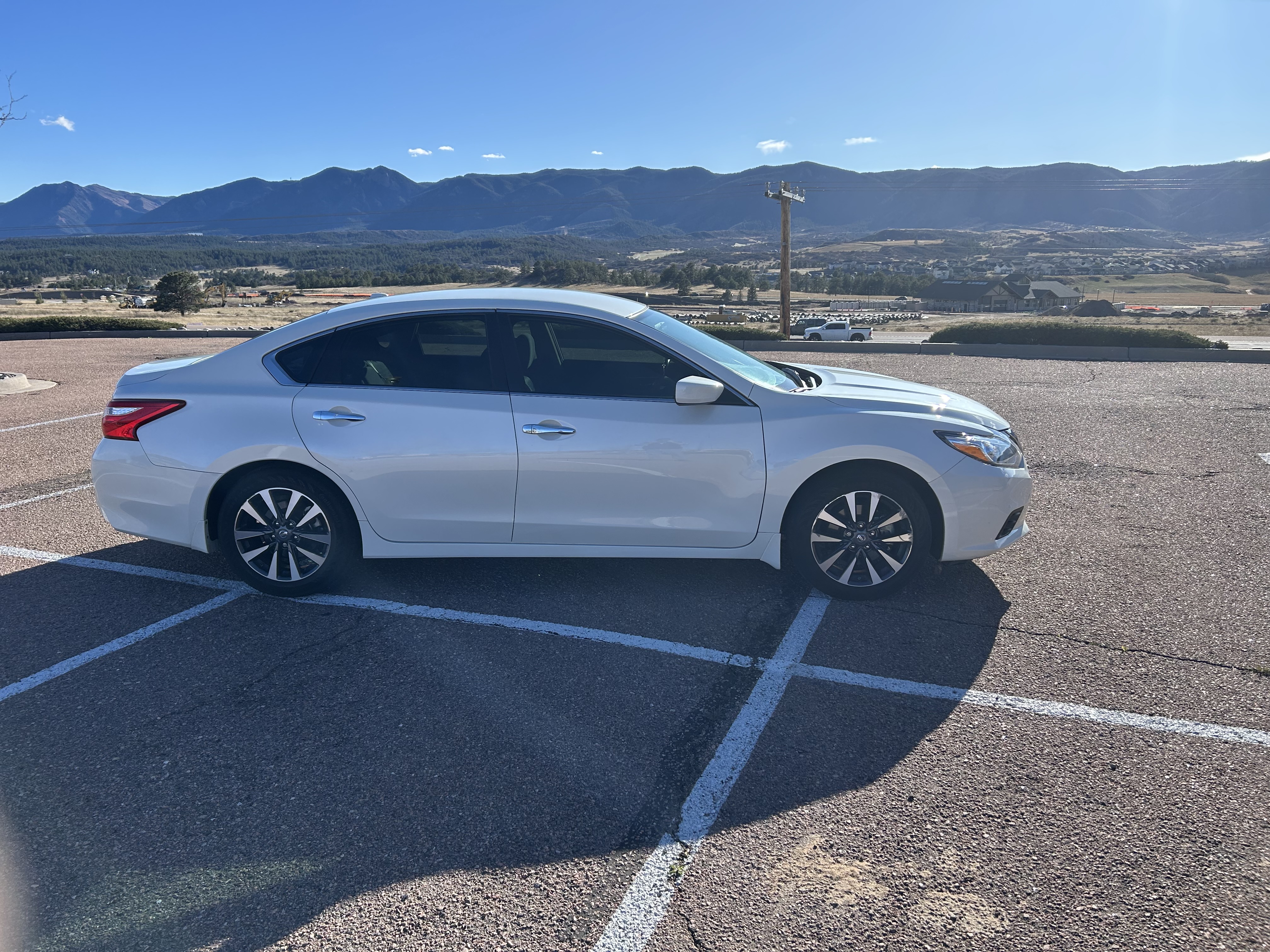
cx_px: 635
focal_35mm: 26
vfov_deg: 53.1
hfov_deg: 67.3
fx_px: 954
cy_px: 476
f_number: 1.5
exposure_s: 1/3257
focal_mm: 5.7
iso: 50
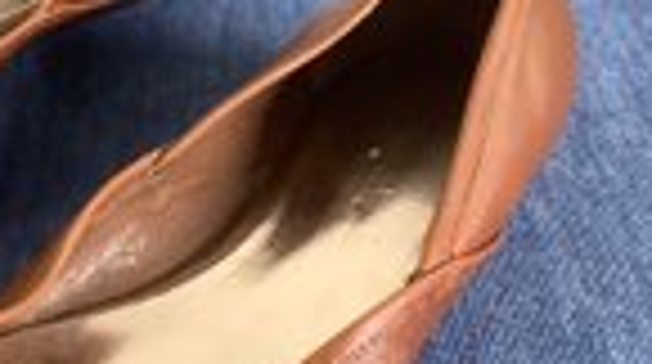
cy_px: 254
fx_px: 1381
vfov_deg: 15.0
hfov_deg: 25.6
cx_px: 43
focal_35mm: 80
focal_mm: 3.3
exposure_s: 1/60
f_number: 2.4
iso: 160
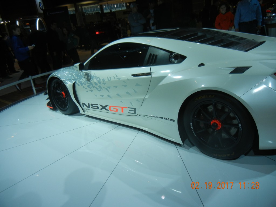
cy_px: 104
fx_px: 239
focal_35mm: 30
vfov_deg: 46.8
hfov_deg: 60.0
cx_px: 138
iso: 160
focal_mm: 5.4
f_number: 3.5
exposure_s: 1/270
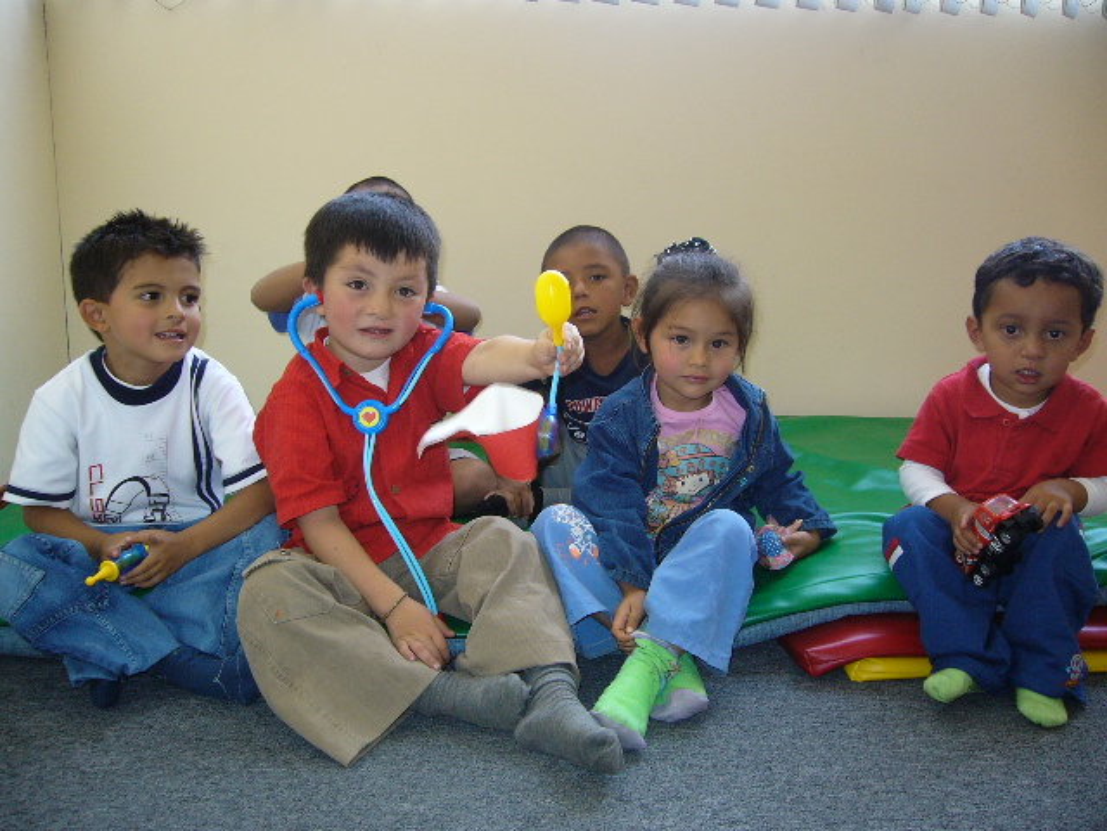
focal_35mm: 35
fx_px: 1119
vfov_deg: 40.7
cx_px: 554
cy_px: 416
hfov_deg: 52.6
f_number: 2.8
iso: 100
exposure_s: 1/60
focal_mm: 5.8
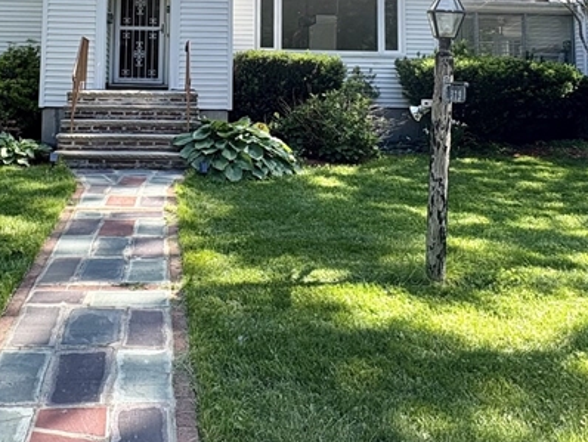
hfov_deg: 50.4
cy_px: 33
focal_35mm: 36
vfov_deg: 36.8
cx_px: 195
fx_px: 612
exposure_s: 1/464
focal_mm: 2.22
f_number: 2.2
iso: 40
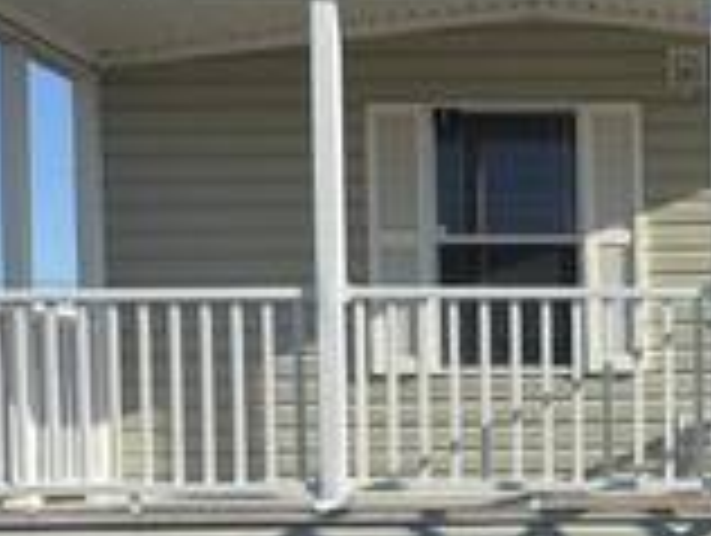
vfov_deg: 17.4
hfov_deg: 21.9
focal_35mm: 84
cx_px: 806
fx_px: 1728
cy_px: 477
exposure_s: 1/3448
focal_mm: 5.96
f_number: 1.6
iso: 50
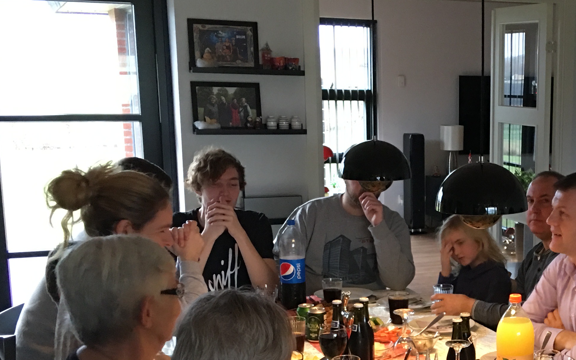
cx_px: 517
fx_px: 1005
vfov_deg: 20.0
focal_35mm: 64
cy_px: 307
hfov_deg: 30.6
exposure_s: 1/17
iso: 125
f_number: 2.2
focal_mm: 4.15
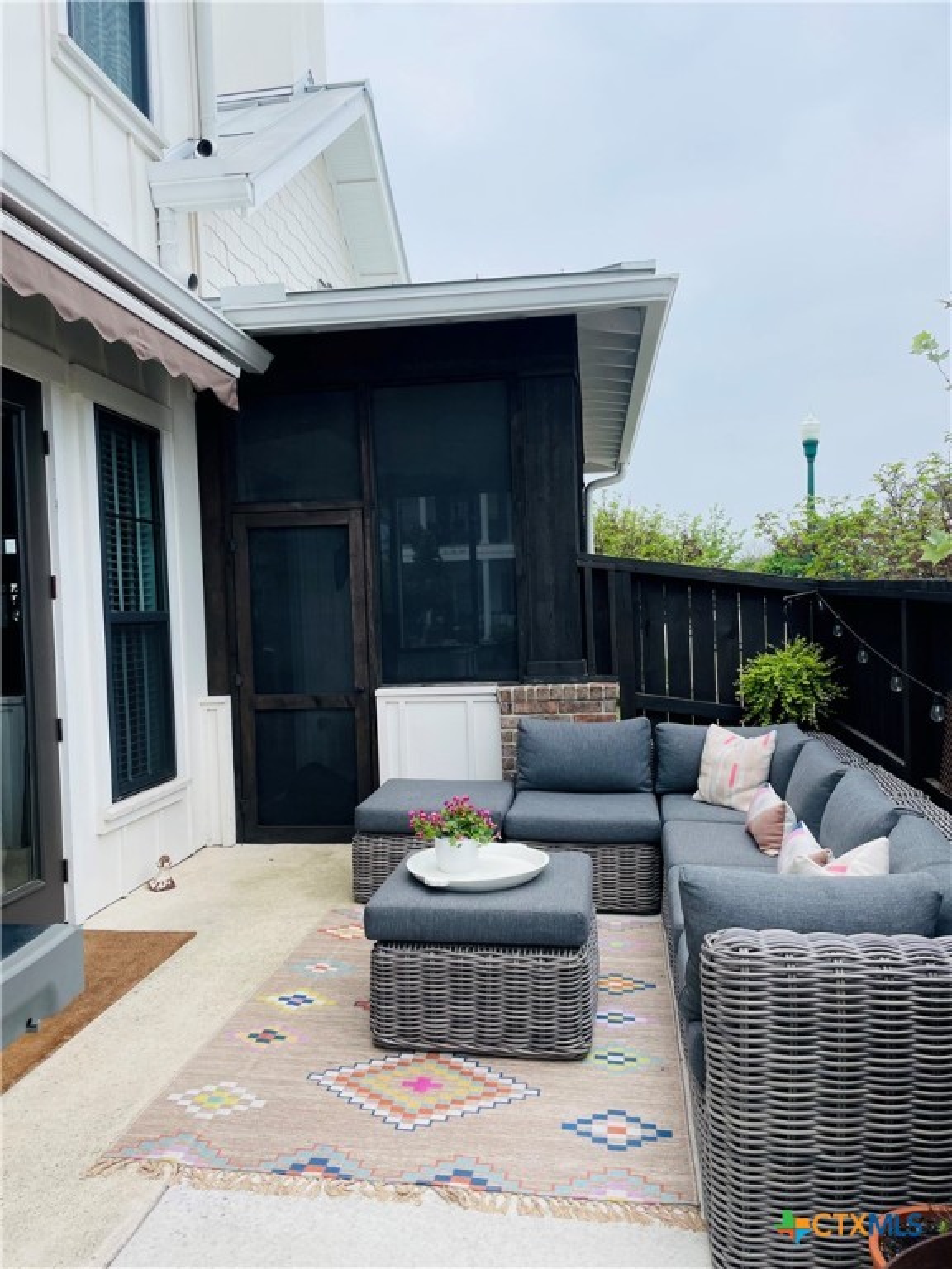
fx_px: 953
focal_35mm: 26
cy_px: 634
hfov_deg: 53.1
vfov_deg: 67.3
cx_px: 476
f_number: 1.6
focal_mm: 4.2
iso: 32
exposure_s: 1/1553
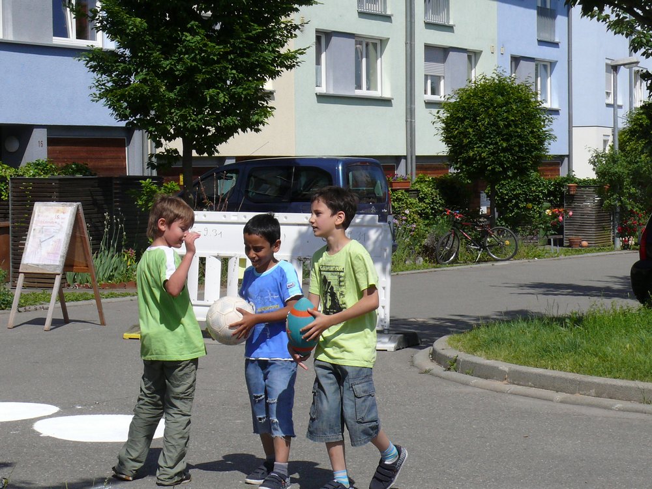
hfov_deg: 20.7
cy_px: 244
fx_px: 1789
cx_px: 326
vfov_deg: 15.6
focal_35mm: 95
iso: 100
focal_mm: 14.4
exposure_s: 1/500
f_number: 7.1
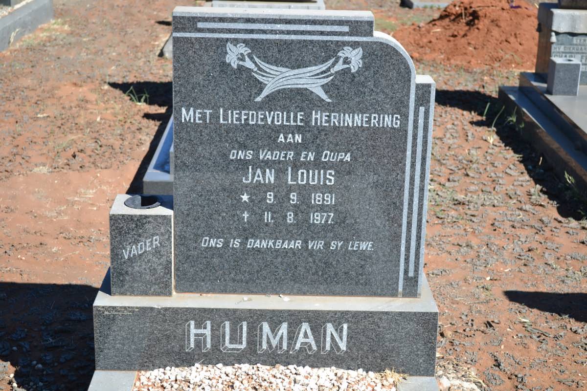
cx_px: 294
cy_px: 196
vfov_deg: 22.6
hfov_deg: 33.4
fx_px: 978
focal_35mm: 60
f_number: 5.6
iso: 180
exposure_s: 1/125
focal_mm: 40
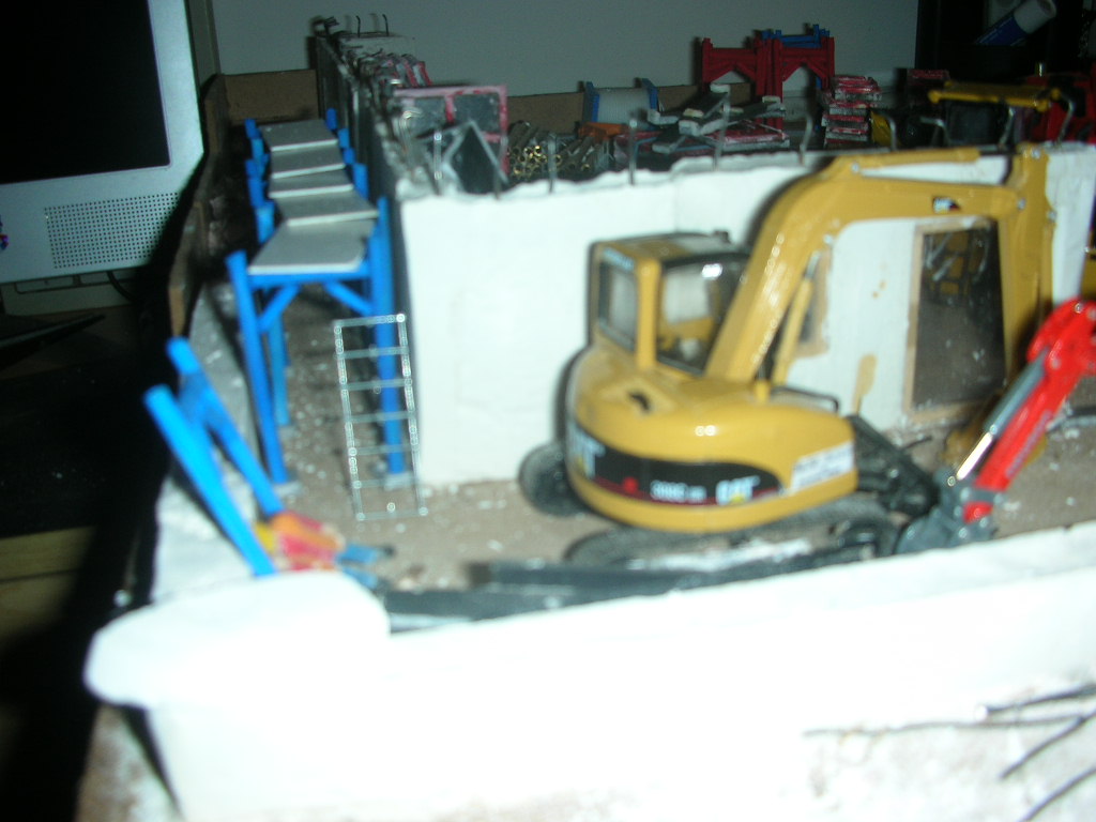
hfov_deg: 52.6
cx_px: 548
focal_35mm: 35
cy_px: 411
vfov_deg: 40.7
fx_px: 1108
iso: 50
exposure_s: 1/60.1
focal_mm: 5.8
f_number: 3
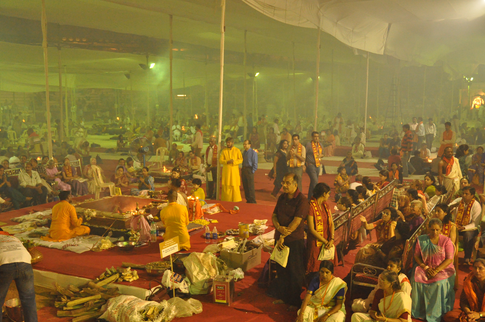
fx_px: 545
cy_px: 161
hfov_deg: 48.0
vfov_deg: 32.9
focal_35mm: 40
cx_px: 242
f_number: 3.8
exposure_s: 1/100
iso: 3200
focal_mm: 27
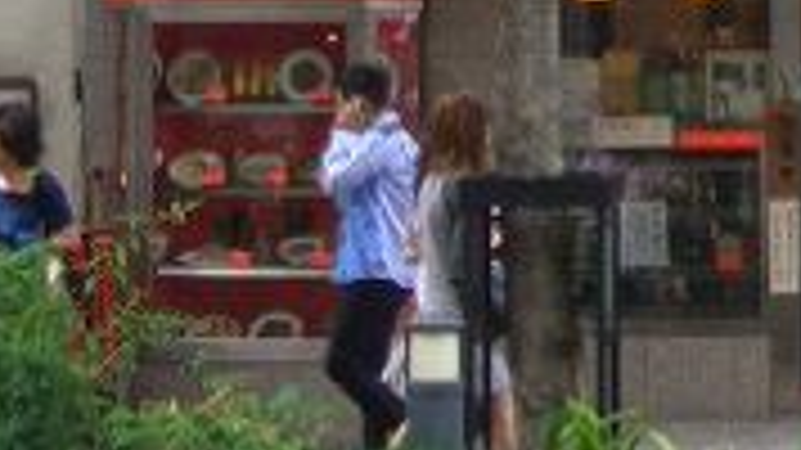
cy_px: -178
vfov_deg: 8.3
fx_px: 3036
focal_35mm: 143
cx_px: 1017
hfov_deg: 14.4
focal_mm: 4.8
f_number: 4
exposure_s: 1/60
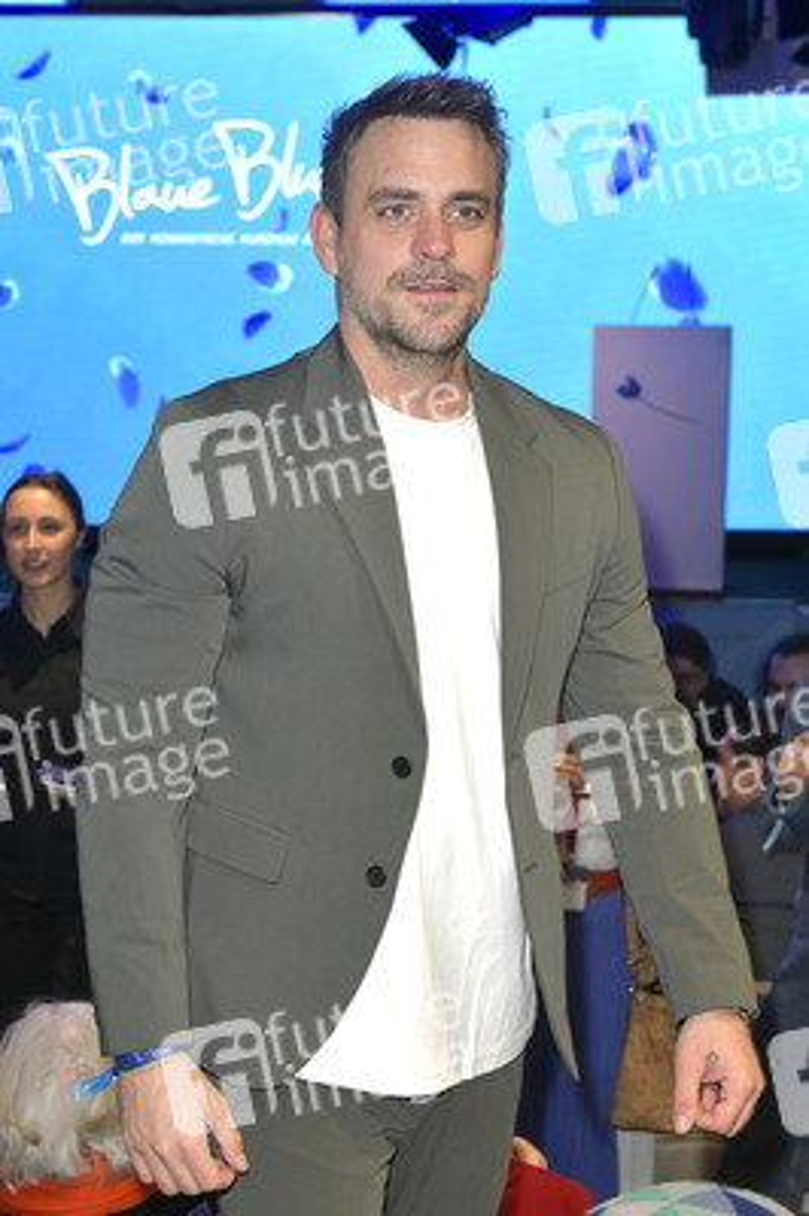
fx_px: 1756
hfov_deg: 25.9
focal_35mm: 52
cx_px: 404
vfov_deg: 38.2
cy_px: 608
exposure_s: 1/200
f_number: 6.3
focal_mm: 52
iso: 2000
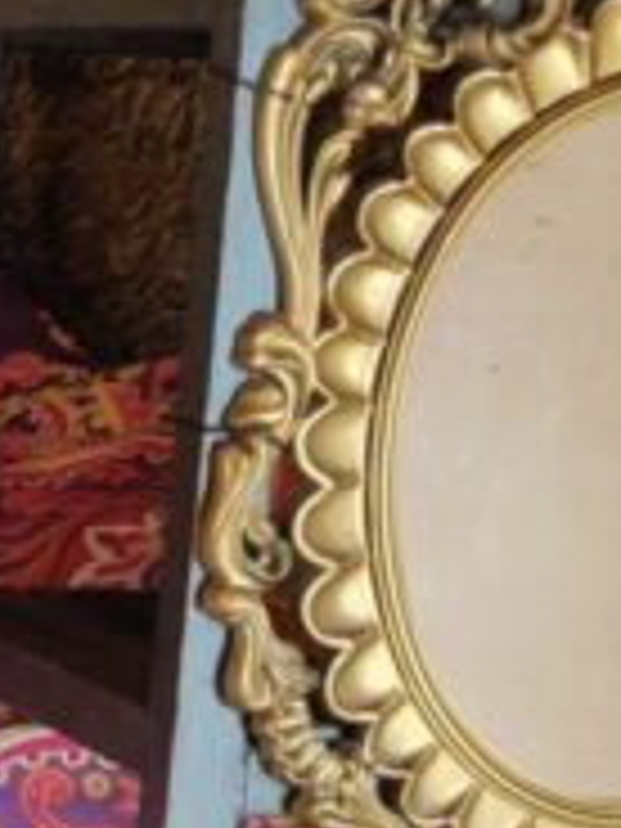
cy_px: 706
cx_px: -832
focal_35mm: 139
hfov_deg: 9.6
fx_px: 3325
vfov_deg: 14.1
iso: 500
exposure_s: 1/25
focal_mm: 4.25
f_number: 1.7
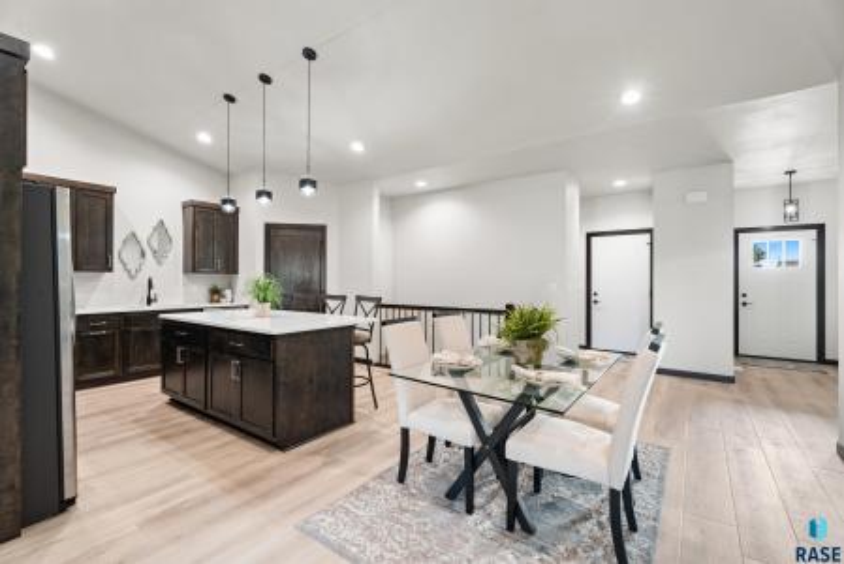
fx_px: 375
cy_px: 282
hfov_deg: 96.7
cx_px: 422
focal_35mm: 16
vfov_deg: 73.8
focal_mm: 16
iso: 250
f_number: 9
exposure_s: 2.5
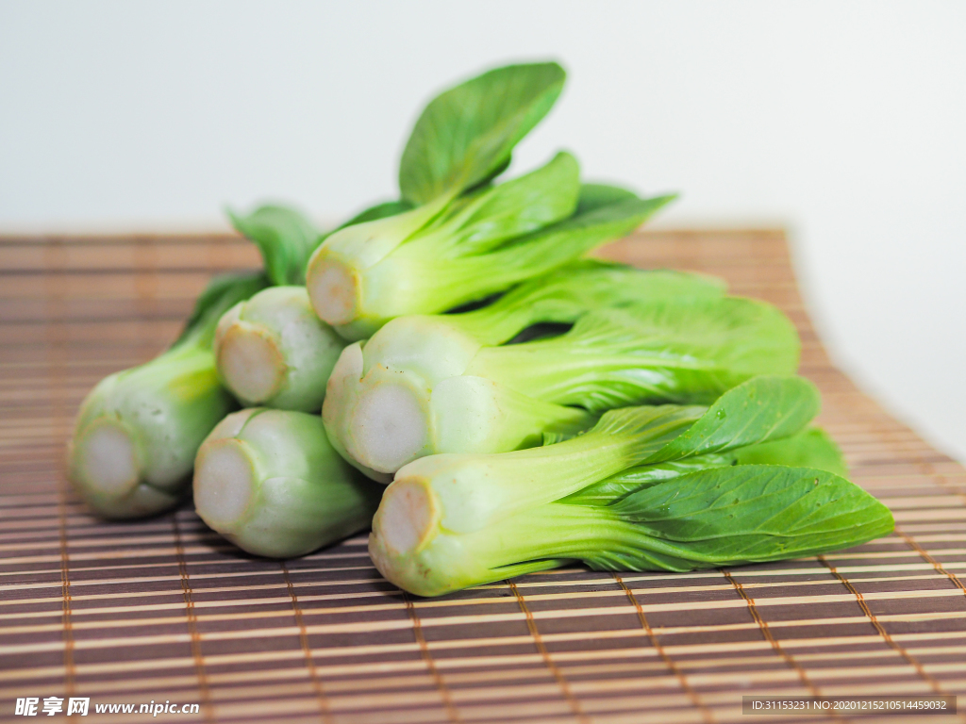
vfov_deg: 16.4
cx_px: 483
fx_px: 2512
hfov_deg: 21.8
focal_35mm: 90
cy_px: 362
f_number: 2
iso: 320
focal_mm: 45
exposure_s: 1/30
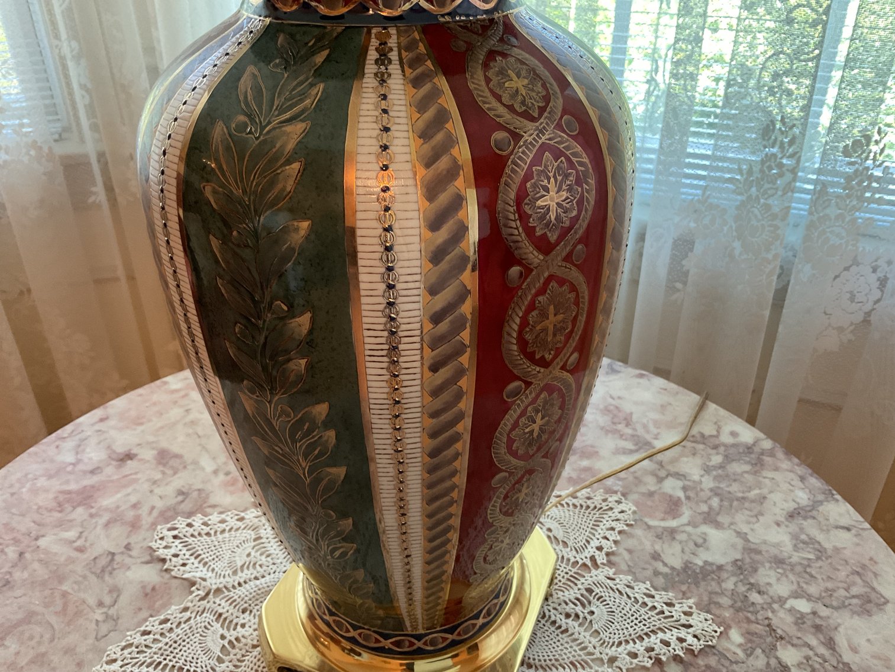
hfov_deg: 61.7
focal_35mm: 29
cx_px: 448
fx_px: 750
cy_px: 336
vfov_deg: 48.2
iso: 125
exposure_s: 1/60
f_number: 1.8
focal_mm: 3
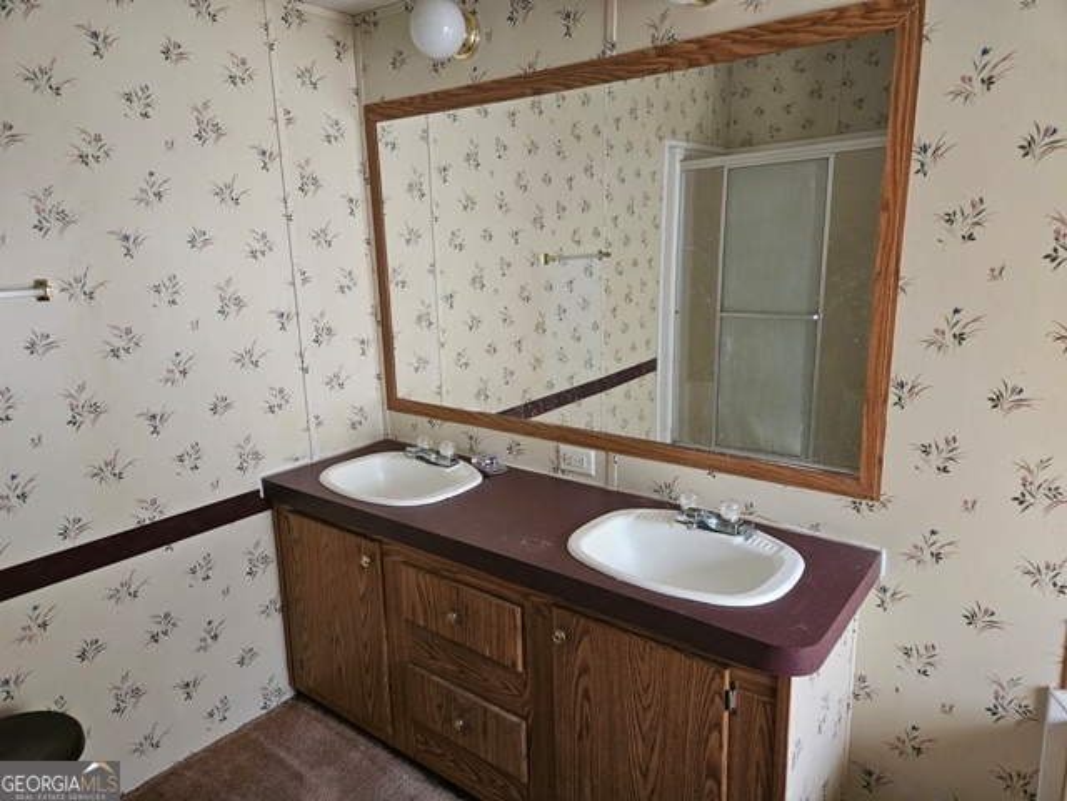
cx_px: 534
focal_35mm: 23
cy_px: 400
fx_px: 709
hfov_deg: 73.9
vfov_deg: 58.9
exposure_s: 1/40
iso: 640
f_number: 1.8
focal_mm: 5.4
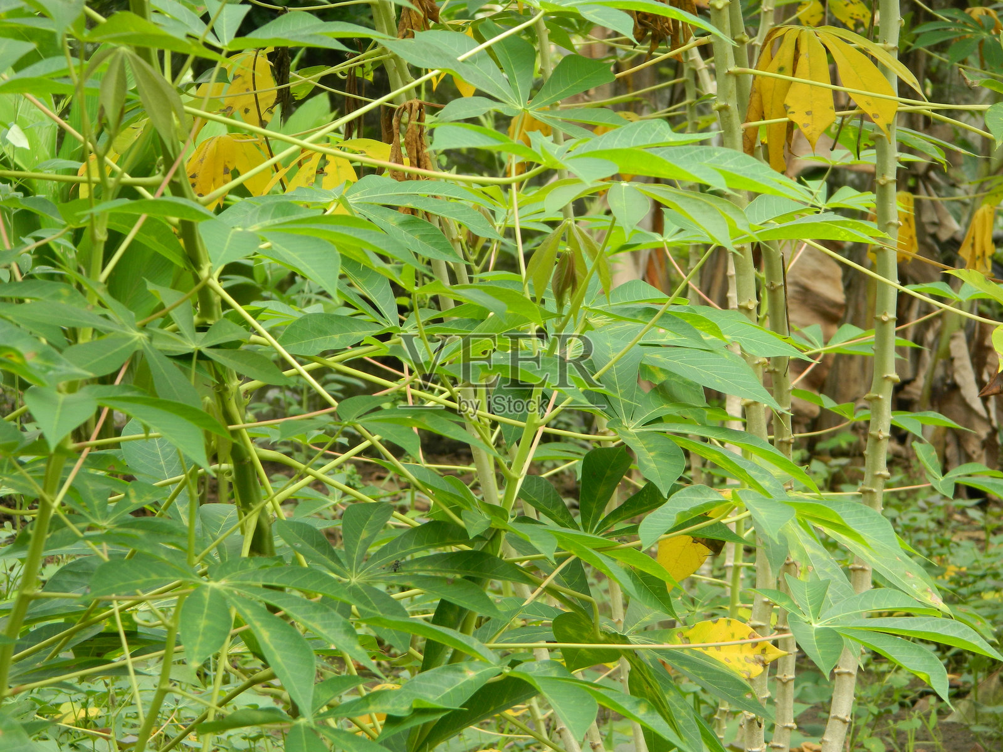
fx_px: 4346
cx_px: 502
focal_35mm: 150
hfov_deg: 13.2
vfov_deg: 9.9
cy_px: 376
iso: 80
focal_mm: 27
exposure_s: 1/50
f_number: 4.9
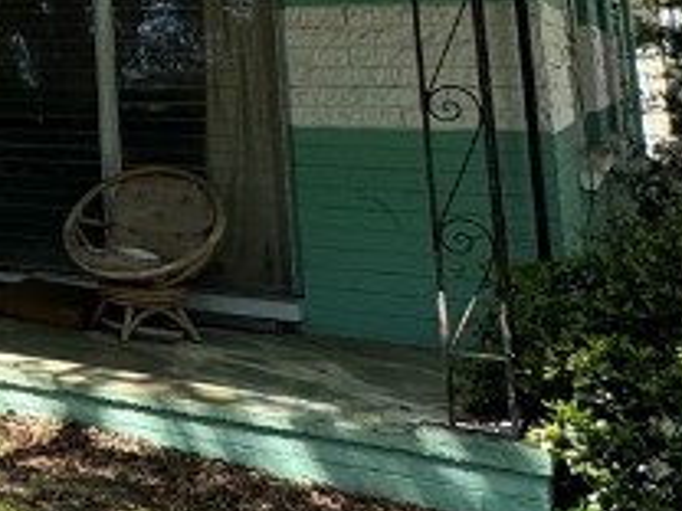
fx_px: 1359
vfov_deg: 19.9
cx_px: -475
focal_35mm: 69
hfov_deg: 21.1
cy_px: -111
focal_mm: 2.22
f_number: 2.2
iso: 40
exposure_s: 1/488
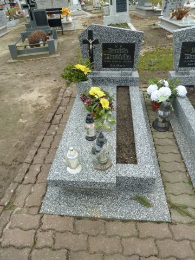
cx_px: 98
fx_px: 188
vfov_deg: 69.4
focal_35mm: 25
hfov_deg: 54.9
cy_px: 130
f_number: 4
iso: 160
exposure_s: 1/250
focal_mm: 4.1
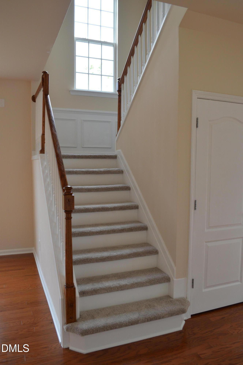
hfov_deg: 47.8
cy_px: 182
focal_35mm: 27
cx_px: 122
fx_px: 274
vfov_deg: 67.4
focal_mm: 18
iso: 400
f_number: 5
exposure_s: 1/100
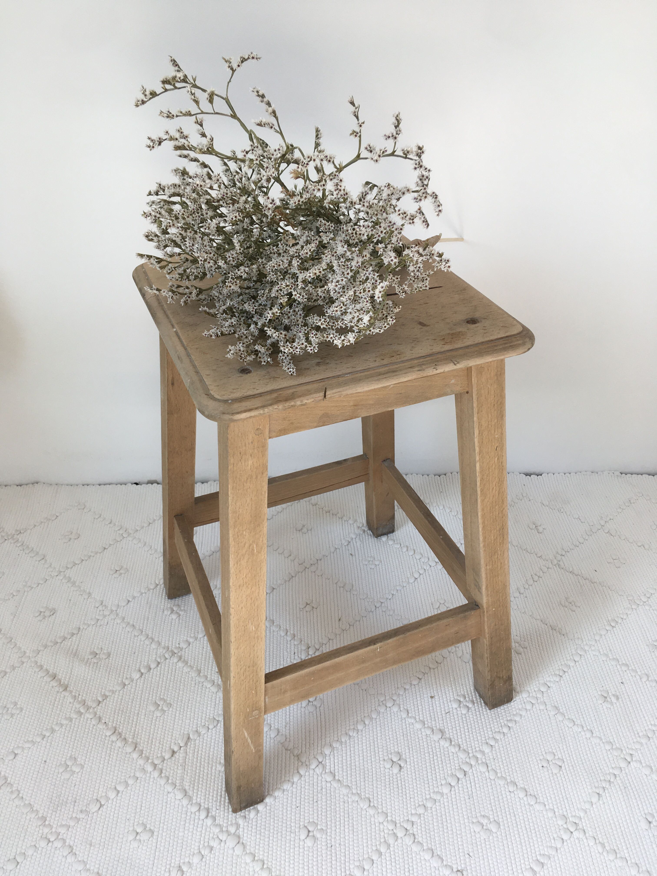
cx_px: 328
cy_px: 438
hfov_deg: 48.2
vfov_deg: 61.7
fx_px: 734
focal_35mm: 29
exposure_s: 1/100
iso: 25
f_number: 2.2
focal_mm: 4.15
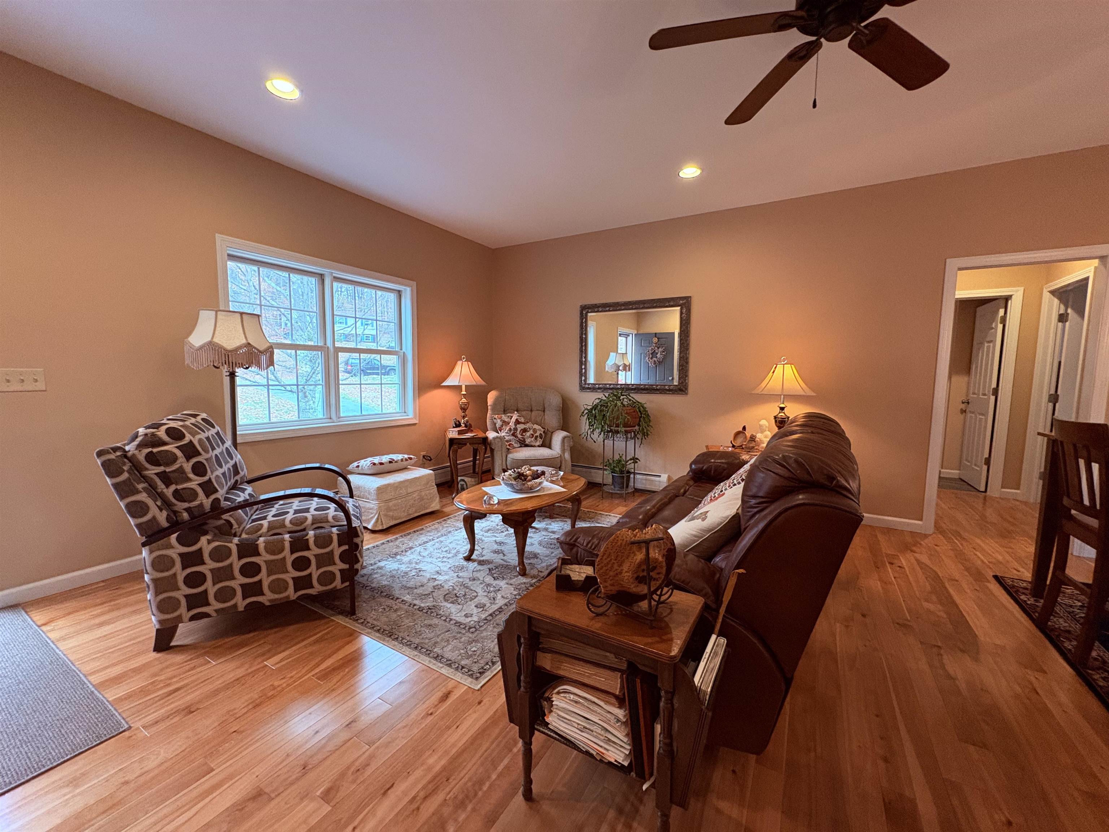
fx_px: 449
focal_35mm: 14
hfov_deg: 102.1
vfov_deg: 85.7
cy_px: 416
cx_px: 554
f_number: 2.2
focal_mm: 2.22
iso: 400
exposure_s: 1/60
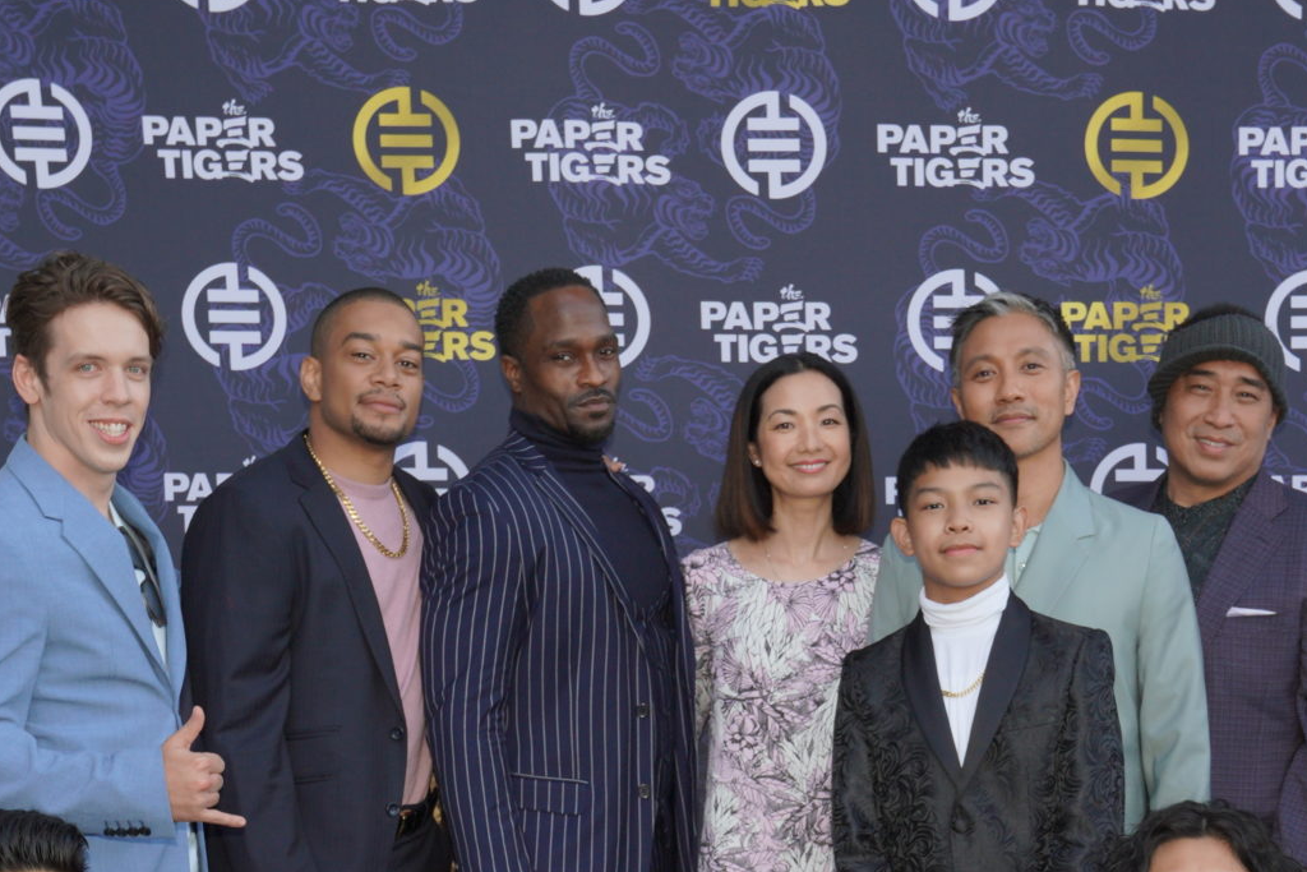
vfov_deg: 17.5
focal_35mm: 75
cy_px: 982
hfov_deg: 27.0
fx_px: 2723
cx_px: 691
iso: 320
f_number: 5.6
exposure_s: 1/160
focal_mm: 30
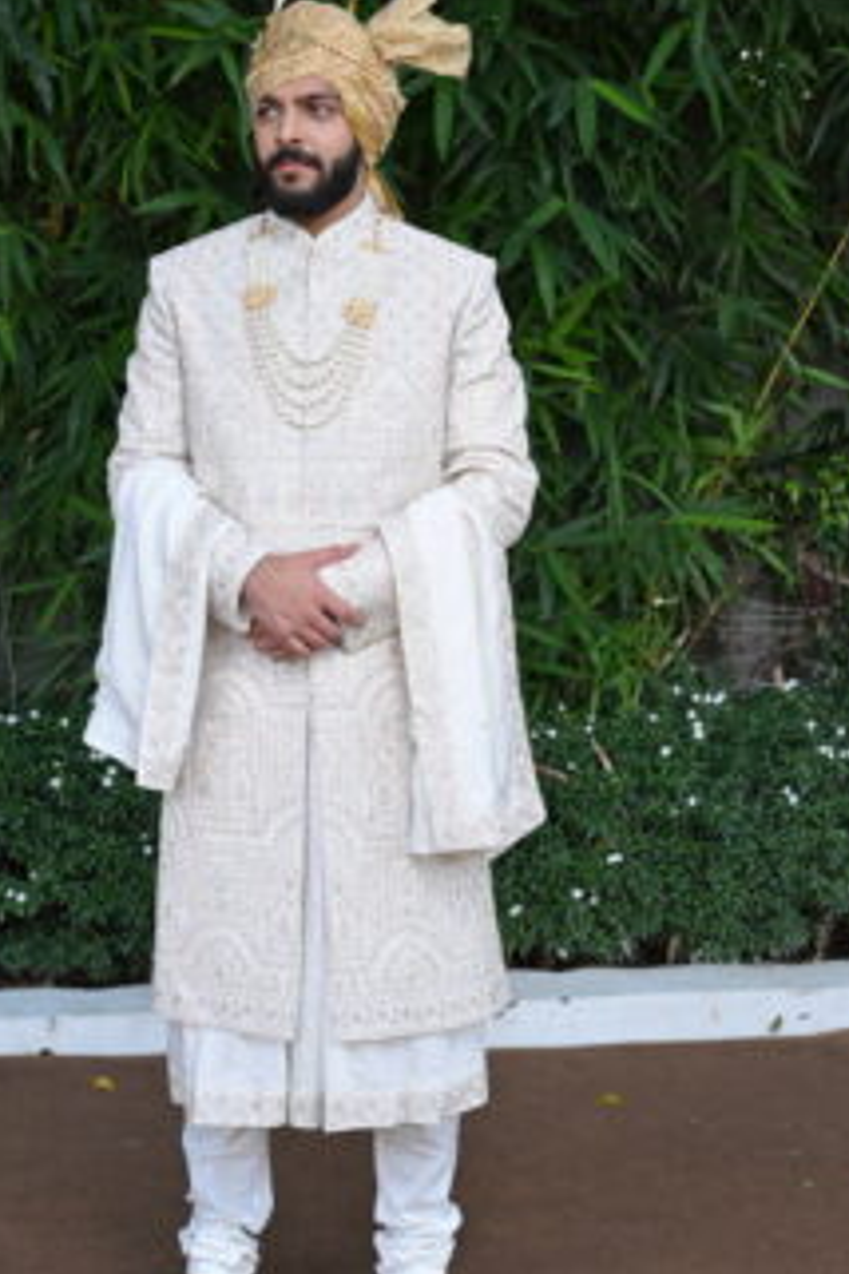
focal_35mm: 70
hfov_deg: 19.4
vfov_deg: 28.8
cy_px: 556
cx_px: 302
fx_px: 2476
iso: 640
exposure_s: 1/200
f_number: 6.3
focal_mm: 50
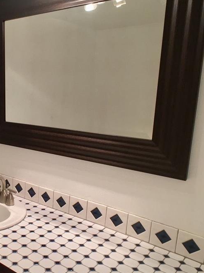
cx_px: 26
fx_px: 417
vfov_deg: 36.2
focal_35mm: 53
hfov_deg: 26.7
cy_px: 148
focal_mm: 4.15
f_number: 2.2
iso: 32
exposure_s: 1/40
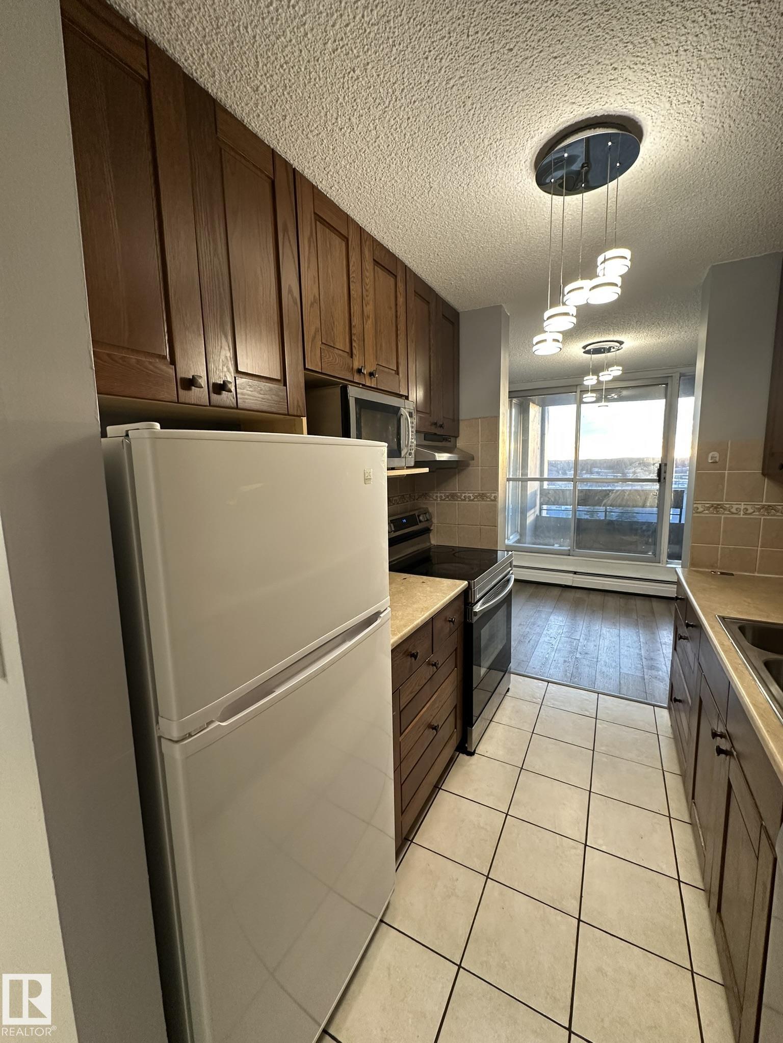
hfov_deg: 85.7
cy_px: 522
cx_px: 392
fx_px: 422
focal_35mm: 14
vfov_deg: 102.1
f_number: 2.2
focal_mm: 2.22
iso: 250
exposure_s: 1/60
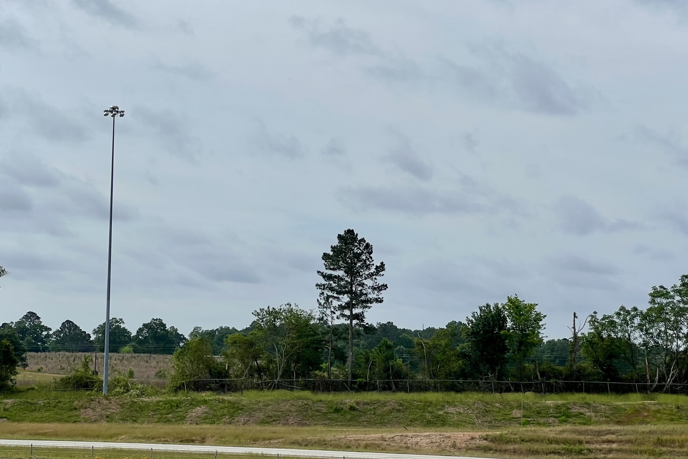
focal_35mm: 100
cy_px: 194
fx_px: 1911
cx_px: 319
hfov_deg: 20.4
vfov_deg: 13.7
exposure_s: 1/1531
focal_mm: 9
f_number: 2.8
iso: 32
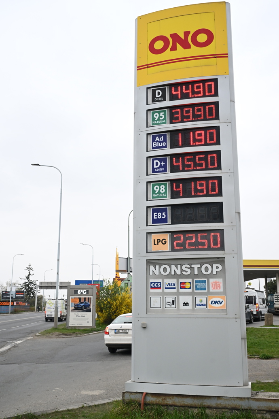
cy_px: 210
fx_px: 418
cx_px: 140
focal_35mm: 36
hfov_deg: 36.9
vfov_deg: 53.1
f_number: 5.6
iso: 1250
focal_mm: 36
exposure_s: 1/400
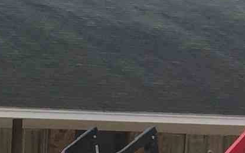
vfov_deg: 5.3
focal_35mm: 242
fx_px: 1615
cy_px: 300
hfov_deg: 8.0
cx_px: -347
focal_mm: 4.15
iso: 32
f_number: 2.2
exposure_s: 1/1236
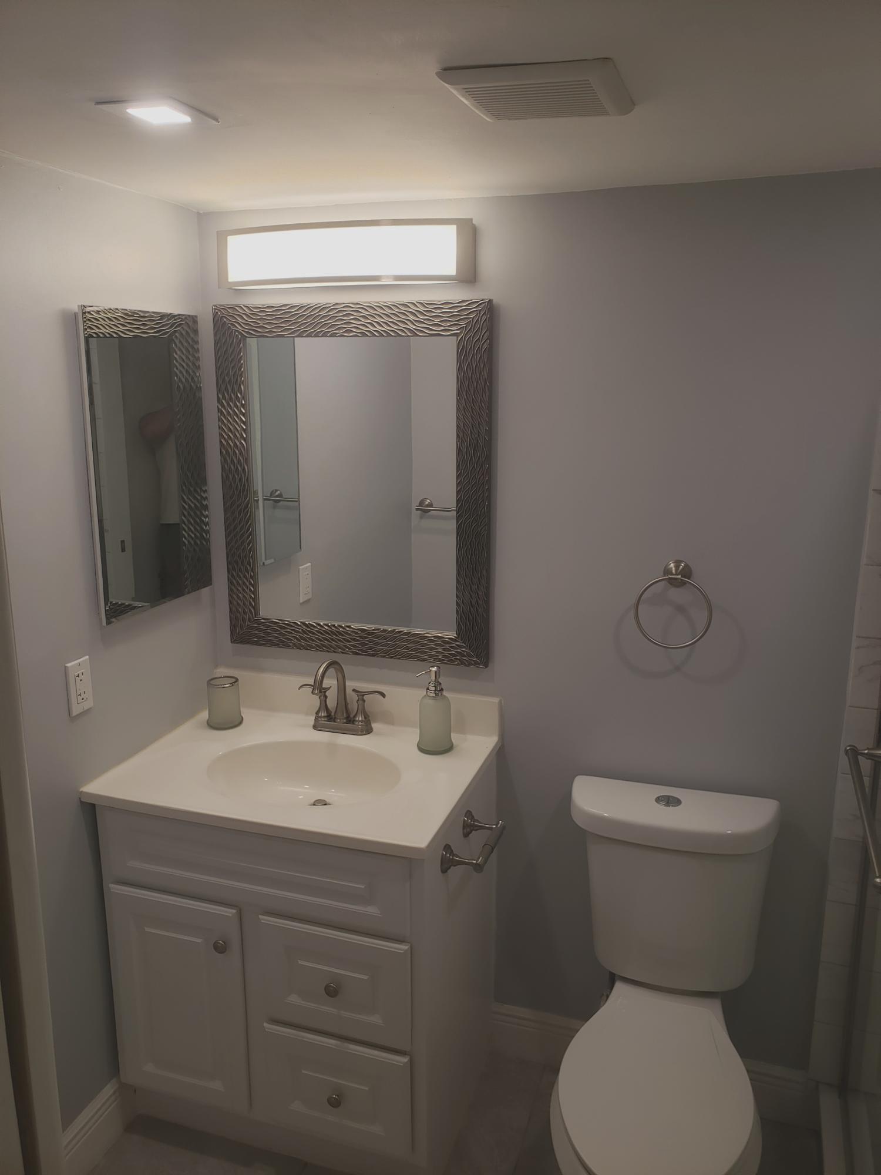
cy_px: 588
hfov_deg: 53.1
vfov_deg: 67.3
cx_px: 440
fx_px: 882
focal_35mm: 26
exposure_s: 1/60
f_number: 2.4
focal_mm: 4.3
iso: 64
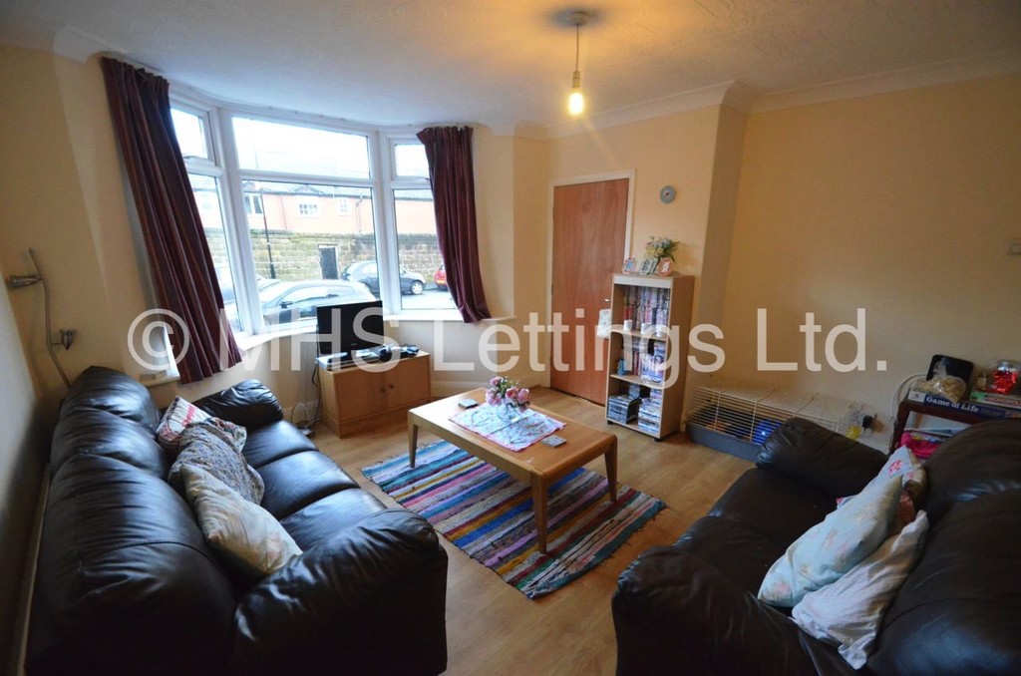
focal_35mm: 15
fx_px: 424
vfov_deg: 77.1
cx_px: 510
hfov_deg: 100.5
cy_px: 338
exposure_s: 1/200
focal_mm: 10
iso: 6400
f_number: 3.5
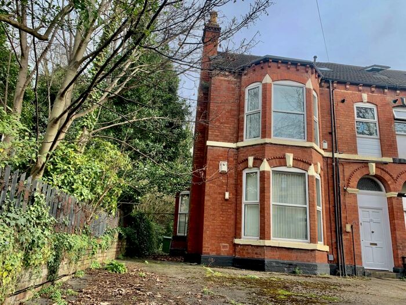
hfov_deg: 67.3
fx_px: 305
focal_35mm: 26
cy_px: 152
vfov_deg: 53.1
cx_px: 203
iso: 25
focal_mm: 4.25
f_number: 1.8
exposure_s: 1/558
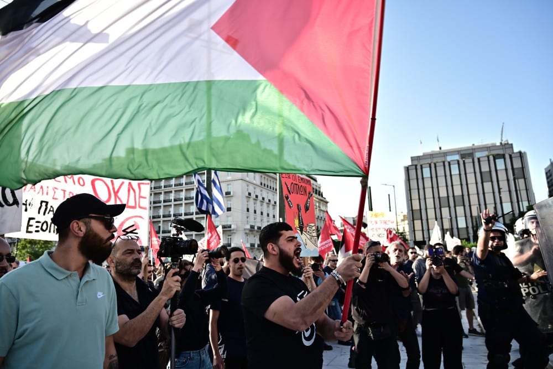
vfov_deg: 53.1
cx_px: 276
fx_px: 369
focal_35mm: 24
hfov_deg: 73.7
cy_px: 184
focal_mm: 24
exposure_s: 1/1000
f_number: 4
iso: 640
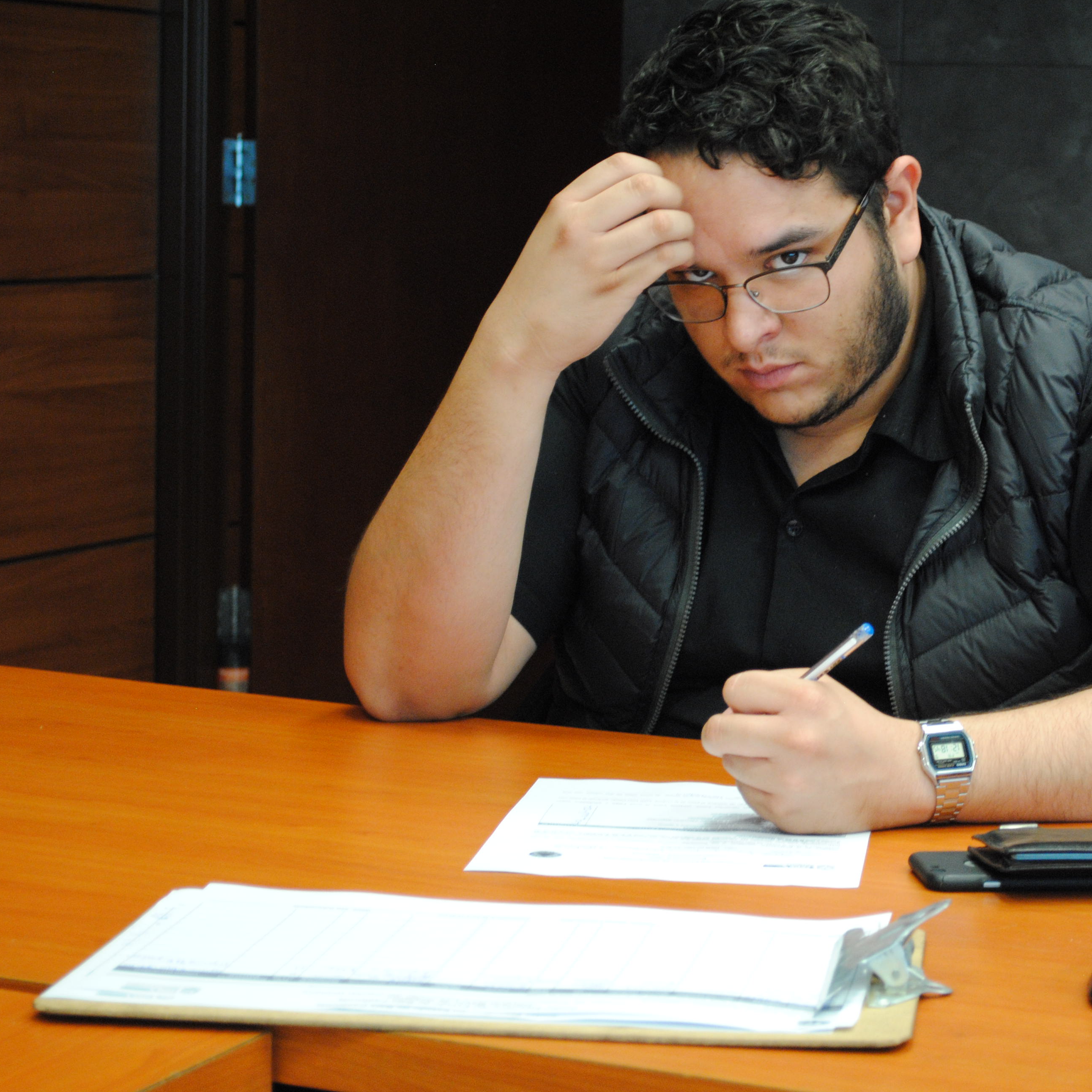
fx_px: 3141
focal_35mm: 88
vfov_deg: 19.7
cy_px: 545
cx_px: 794
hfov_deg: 19.6
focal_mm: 46
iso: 800
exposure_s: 1/20
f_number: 5.3
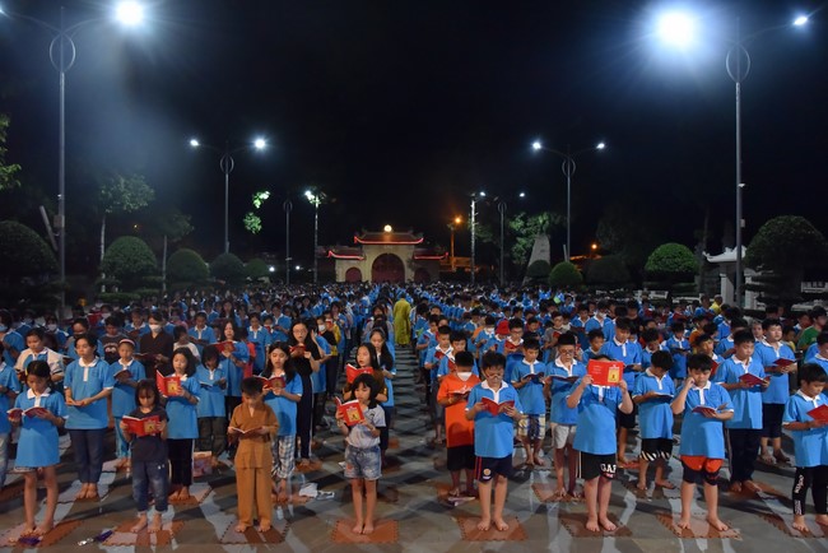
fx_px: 644
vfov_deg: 46.4
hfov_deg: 65.4
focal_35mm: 28
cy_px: 276
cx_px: 414
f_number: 5.6
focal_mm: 28
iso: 5000
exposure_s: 1/125
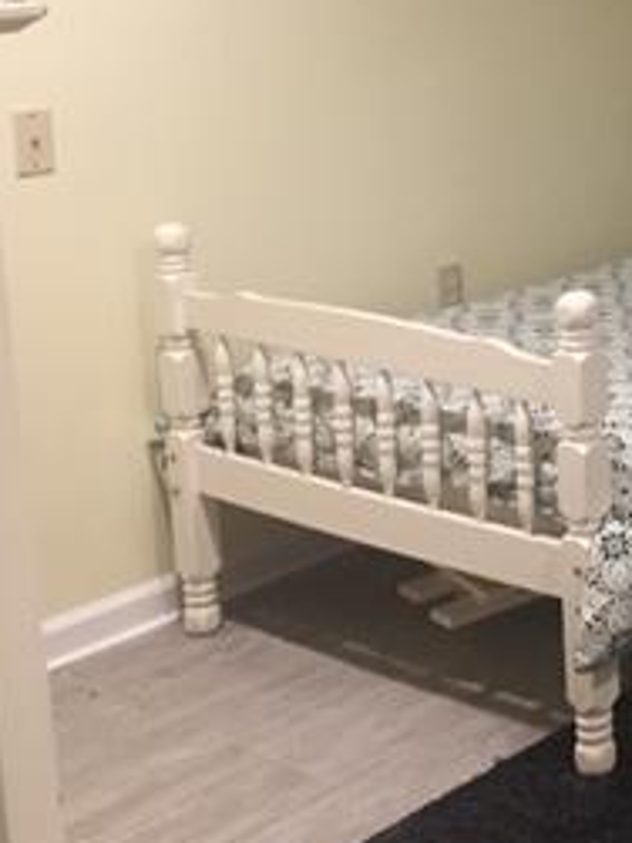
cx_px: 908
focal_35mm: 74
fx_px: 1803
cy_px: 249
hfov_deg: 18.0
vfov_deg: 26.1
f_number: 2.2
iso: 80
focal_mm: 4.15
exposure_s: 1/10
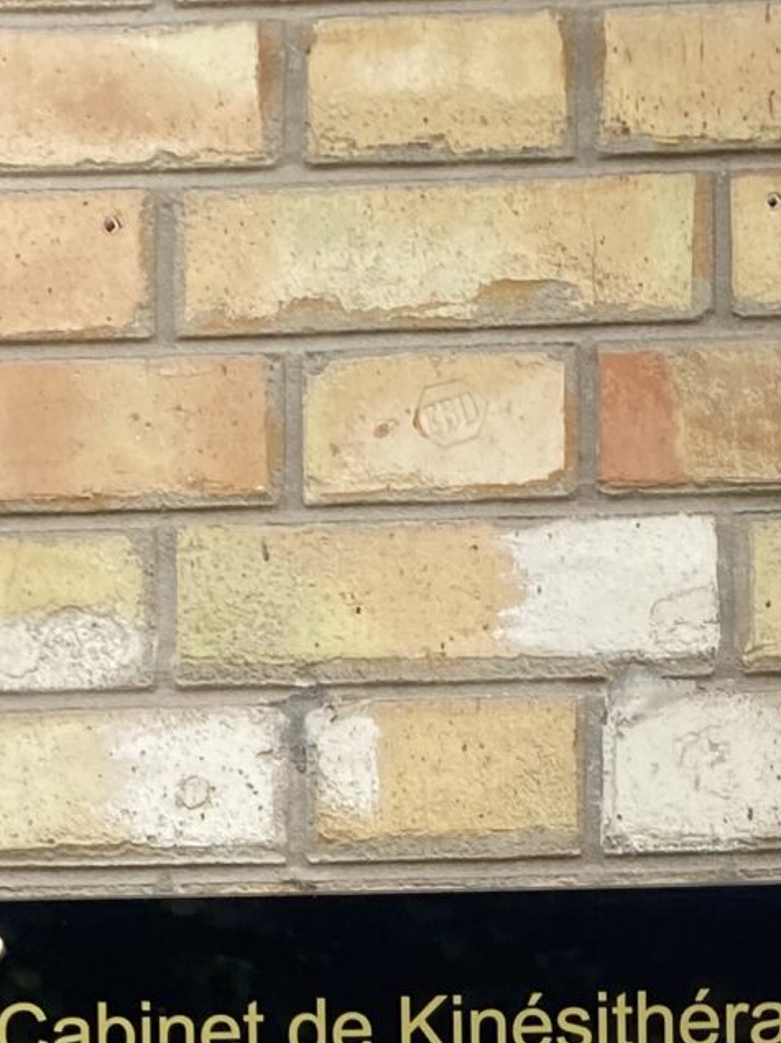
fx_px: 3161
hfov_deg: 14.0
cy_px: 1760
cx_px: 671
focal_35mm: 105
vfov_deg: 16.3
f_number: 1.8
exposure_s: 1/177
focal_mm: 4.25
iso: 32
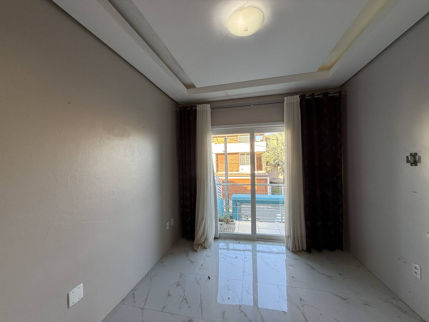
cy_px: 161
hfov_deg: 102.1
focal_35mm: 14
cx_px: 214
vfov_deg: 85.7
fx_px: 174
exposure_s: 1/108
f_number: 2.2
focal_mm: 2.22
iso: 64
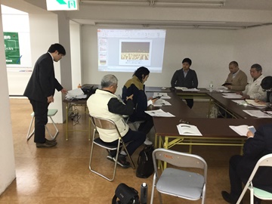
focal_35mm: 31
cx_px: 136
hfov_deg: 58.4
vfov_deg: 45.4
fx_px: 244
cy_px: 102
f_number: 2.4
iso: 40
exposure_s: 1/30
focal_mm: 3.3
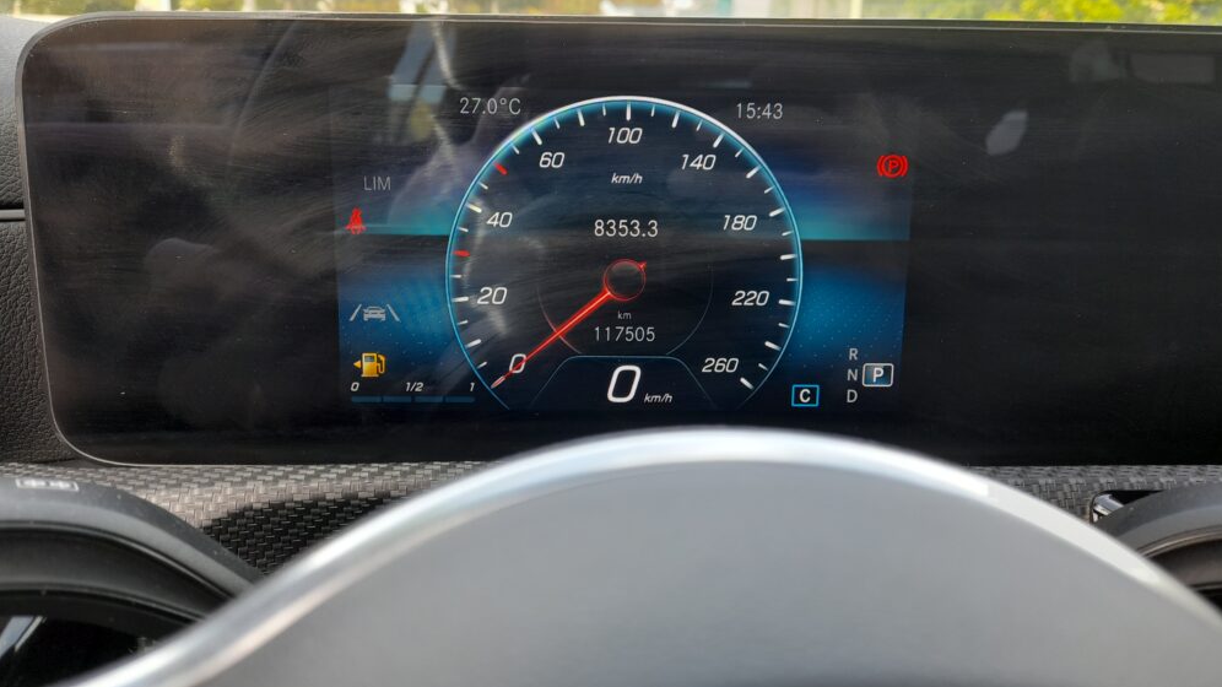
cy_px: 274
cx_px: 607
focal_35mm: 28
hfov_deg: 67.9
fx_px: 907
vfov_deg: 41.3
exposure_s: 1/50
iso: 32
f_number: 2
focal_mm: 4.6
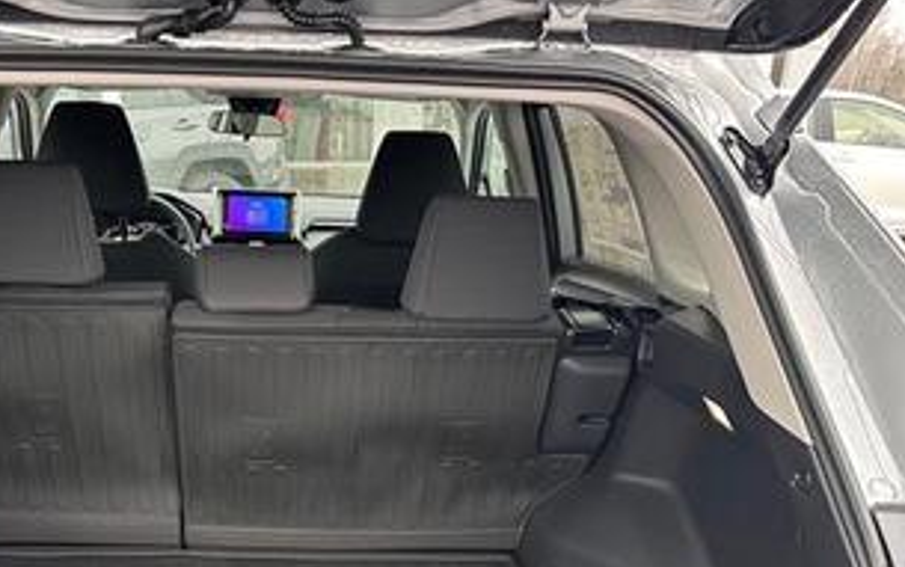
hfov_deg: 46.3
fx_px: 1036
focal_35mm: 42
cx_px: 285
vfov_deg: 29.0
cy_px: 540
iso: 250
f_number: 1.78
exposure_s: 1/101
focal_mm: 6.86
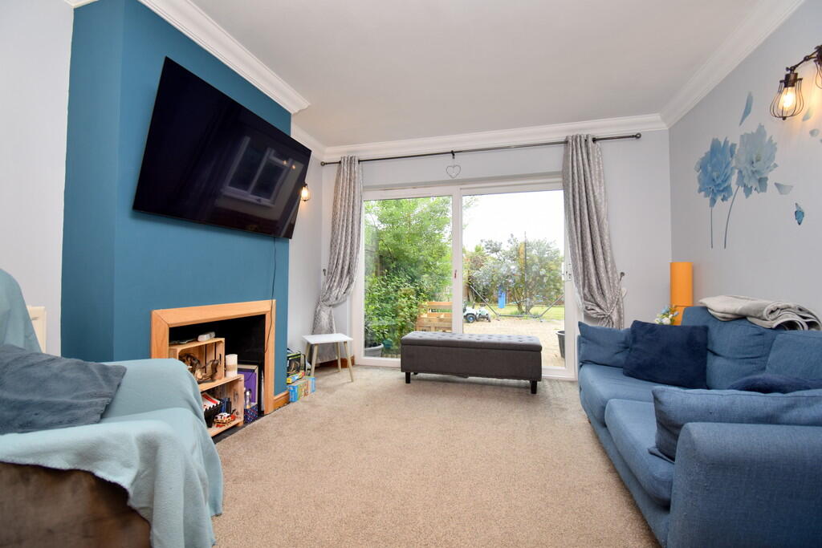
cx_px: 411
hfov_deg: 100.4
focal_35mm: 15
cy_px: 274
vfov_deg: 77.3
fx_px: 343
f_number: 5
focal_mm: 10
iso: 250
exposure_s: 1/200
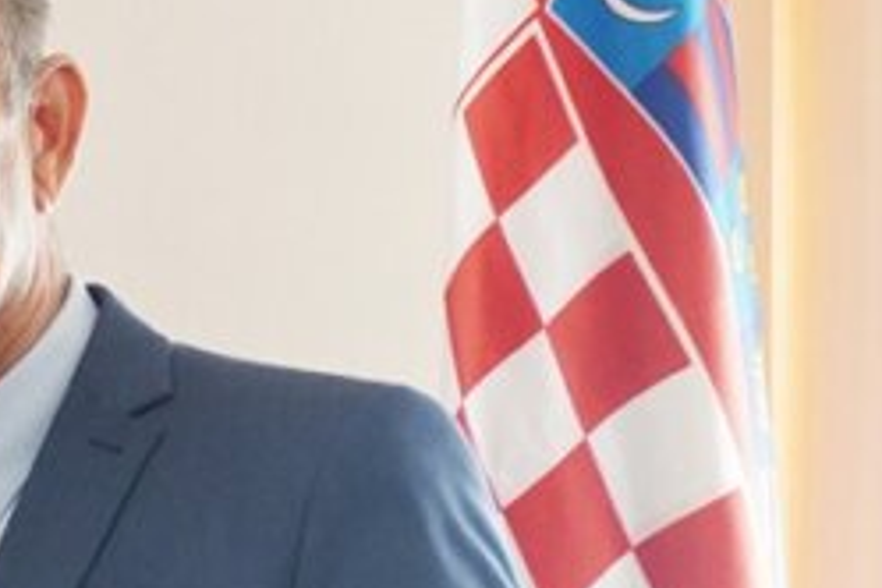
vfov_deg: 4.4
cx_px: -733
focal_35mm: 309
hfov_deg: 6.5
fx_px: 7570
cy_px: 859
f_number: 5.6
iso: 800
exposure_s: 1/80
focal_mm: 50
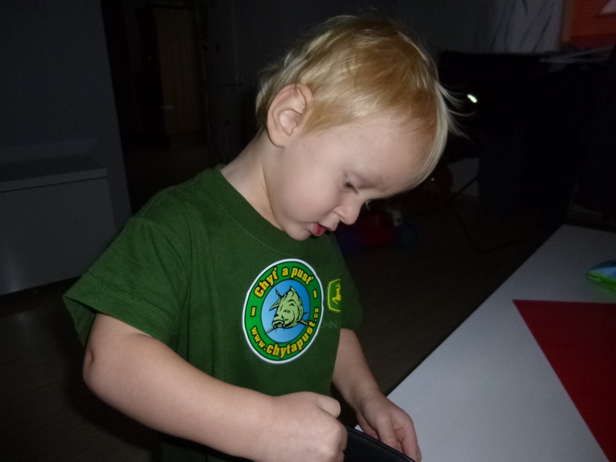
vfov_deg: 54.9
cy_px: 231
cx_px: 308
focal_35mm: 25
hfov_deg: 69.4
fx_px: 445
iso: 200
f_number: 3.1
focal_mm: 4.5
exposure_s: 1/60
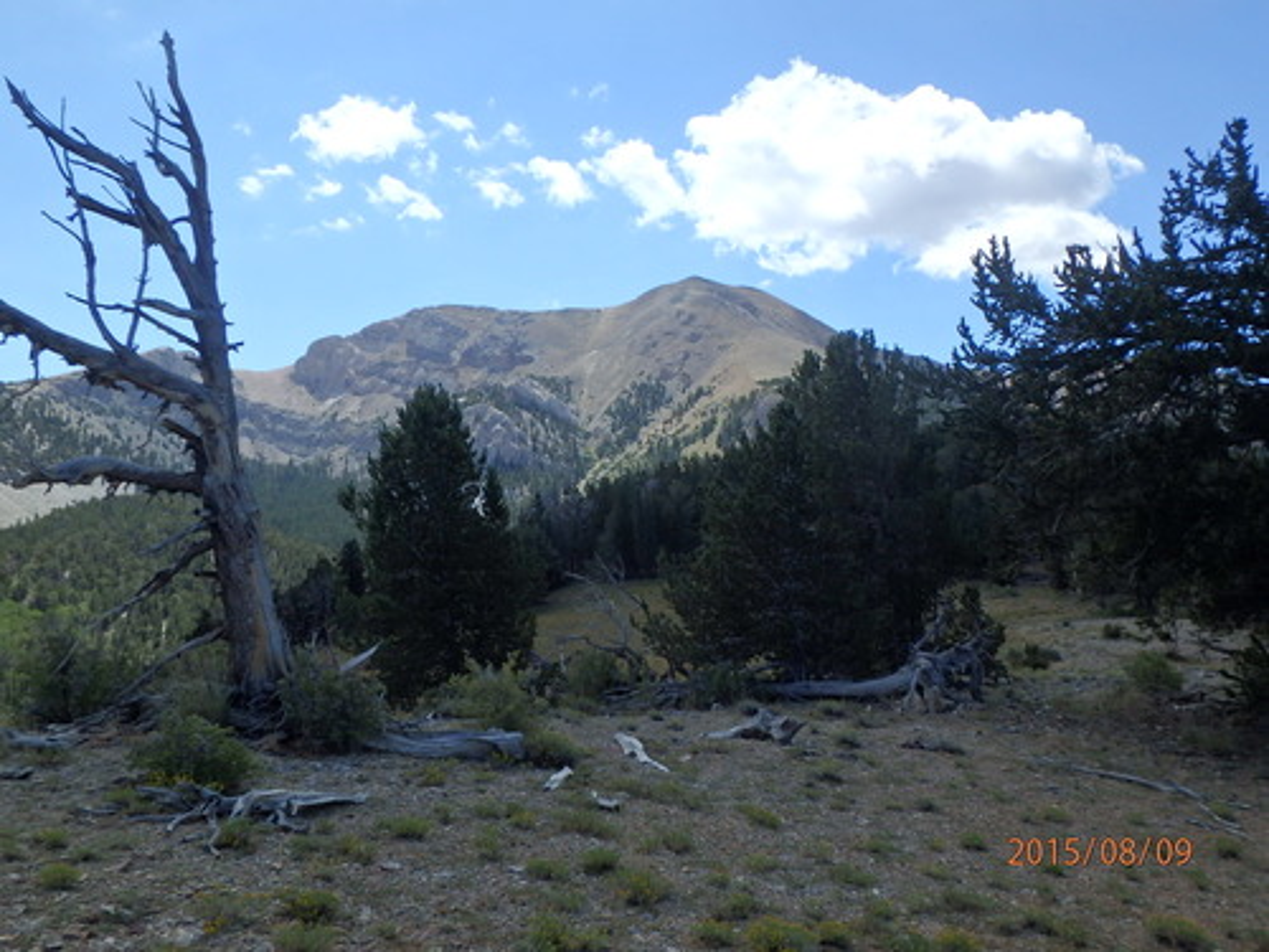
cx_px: 634
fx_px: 1063
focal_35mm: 29
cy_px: 476
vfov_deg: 48.2
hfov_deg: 61.7
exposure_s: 1/1000
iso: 125
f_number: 4.6
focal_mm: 5.2
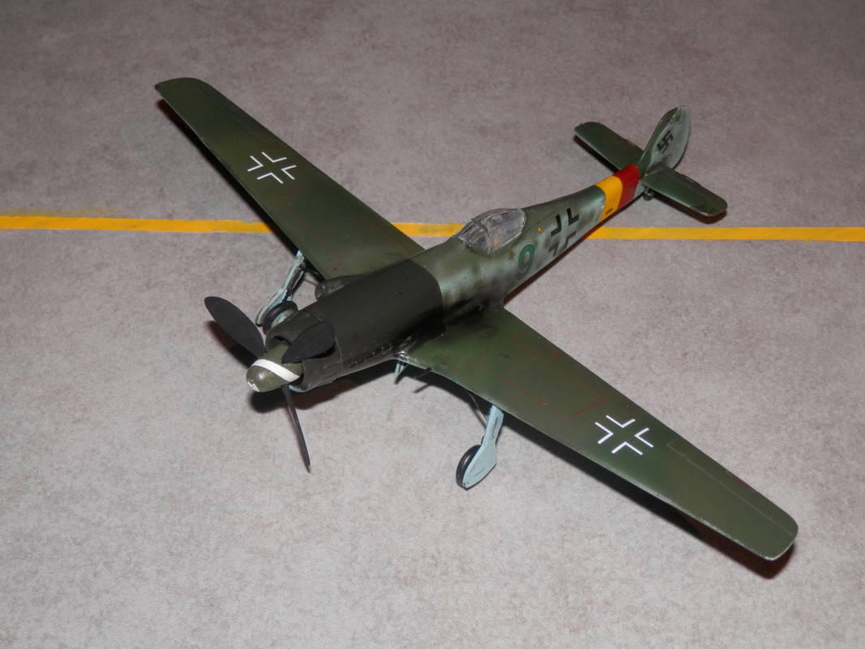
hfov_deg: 38.9
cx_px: 432
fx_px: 1224
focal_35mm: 49
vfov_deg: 29.7
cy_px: 324
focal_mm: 8.9
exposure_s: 1/80
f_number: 4
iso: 100
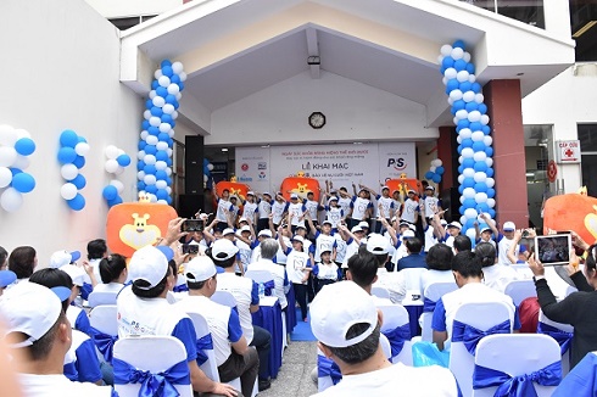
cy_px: 198
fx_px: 447
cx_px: 298
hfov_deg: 67.4
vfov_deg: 47.9
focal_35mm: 27
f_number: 7.1
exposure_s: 1/320
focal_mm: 18
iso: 1600
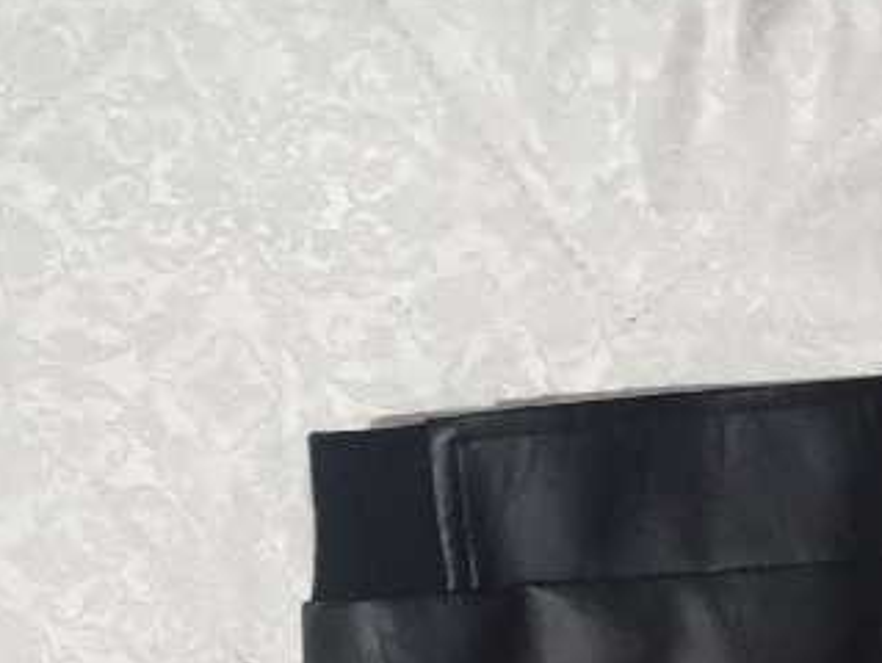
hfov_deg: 15.2
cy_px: 1323
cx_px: 1004
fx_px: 3214
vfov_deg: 10.8
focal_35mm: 126
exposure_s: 1/20
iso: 1653
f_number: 1.8
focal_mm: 4.27
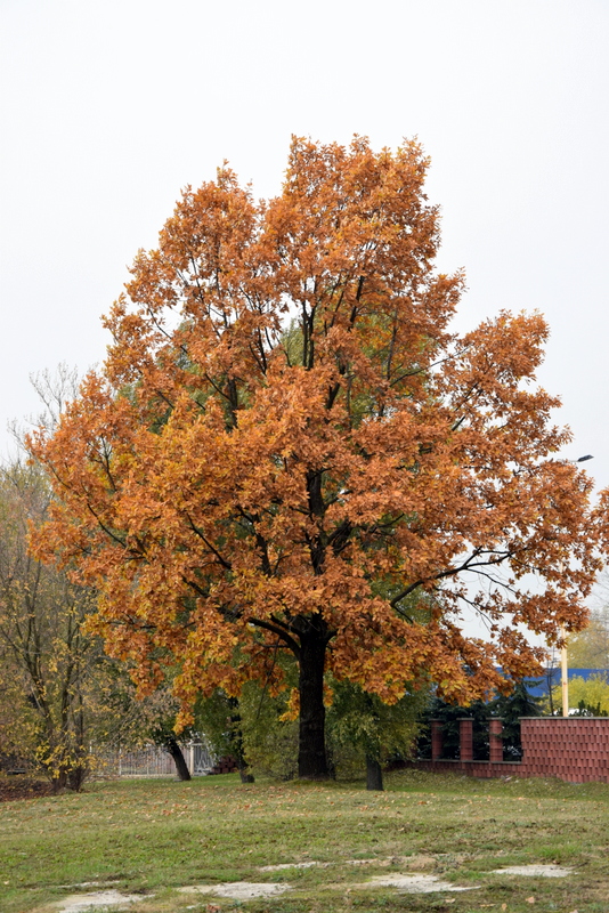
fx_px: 2206
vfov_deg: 23.4
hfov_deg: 15.7
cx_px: 304
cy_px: 456
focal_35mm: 87
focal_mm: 58
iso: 400
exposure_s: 1/160
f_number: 8
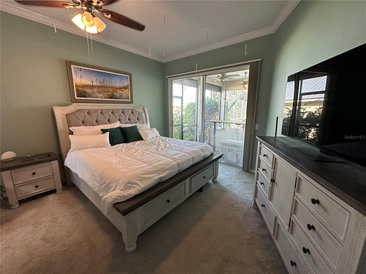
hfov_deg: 102.1
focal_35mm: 14
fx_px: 148
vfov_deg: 85.7
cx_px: 183
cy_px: 137
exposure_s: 1/120
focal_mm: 2.22
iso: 320
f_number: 2.2
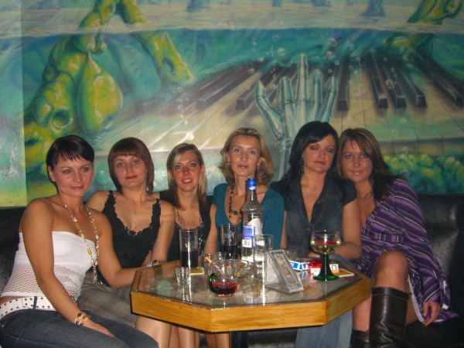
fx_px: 509
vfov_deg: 37.7
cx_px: 232
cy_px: 174
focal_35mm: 38
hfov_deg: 49.0
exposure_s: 1/60
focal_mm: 7.9
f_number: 2.8
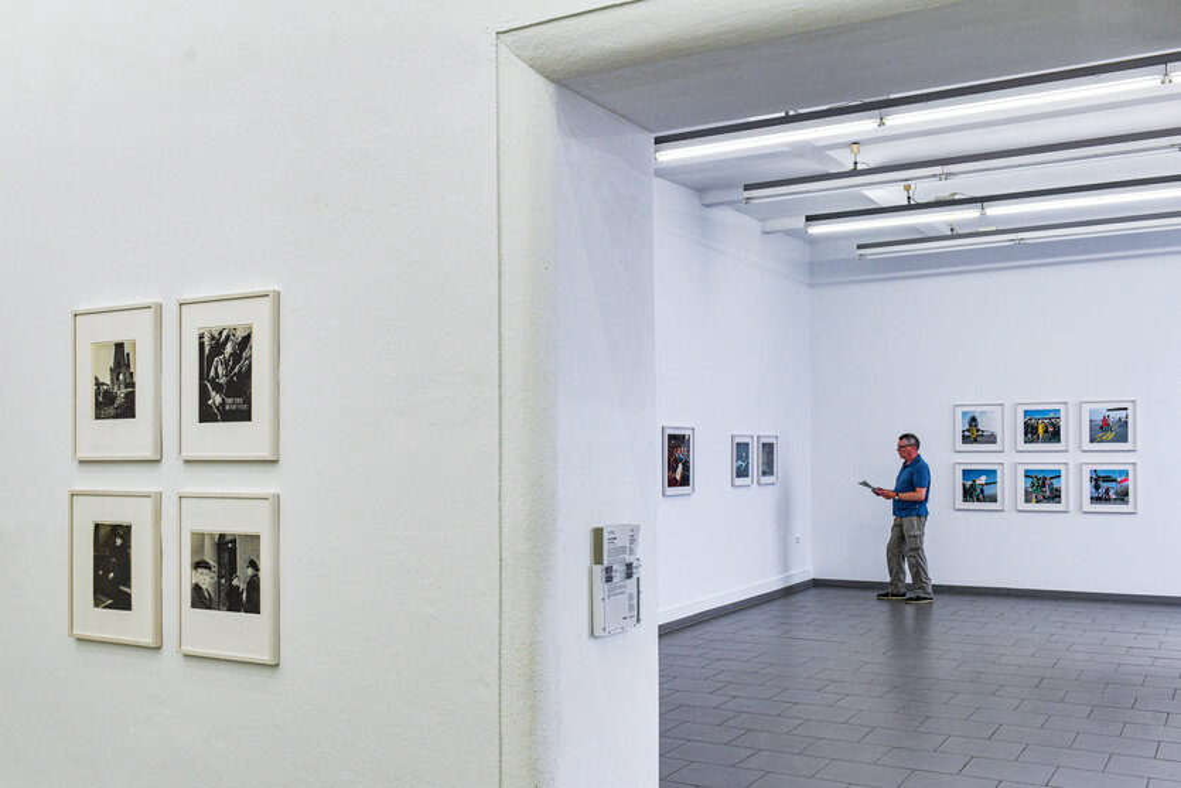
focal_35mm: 31
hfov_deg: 60.3
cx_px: 590
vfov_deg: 42.3
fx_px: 1017
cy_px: 394
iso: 320
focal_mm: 31
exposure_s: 1/60
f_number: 8
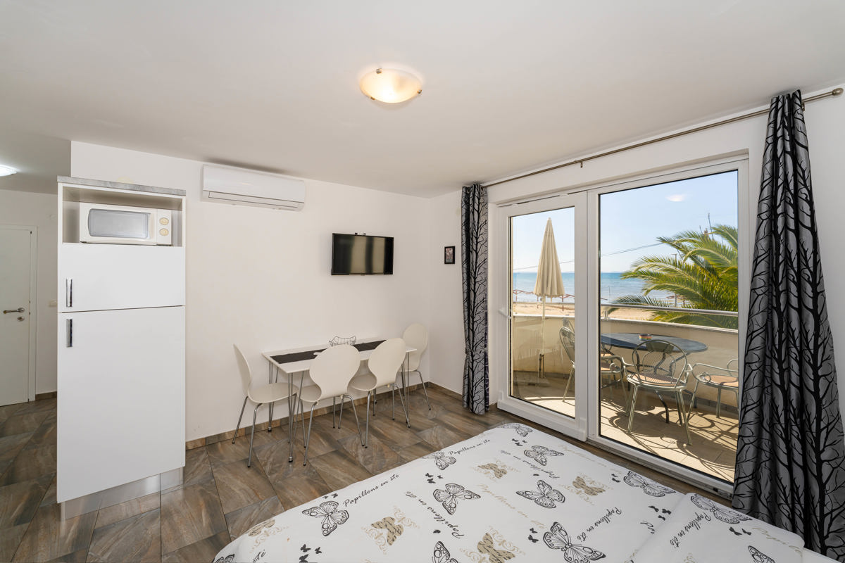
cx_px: 422
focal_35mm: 14
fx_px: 329
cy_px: 282
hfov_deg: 104.3
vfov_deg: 81.2
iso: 100
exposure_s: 1/60
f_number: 7.1
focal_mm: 14
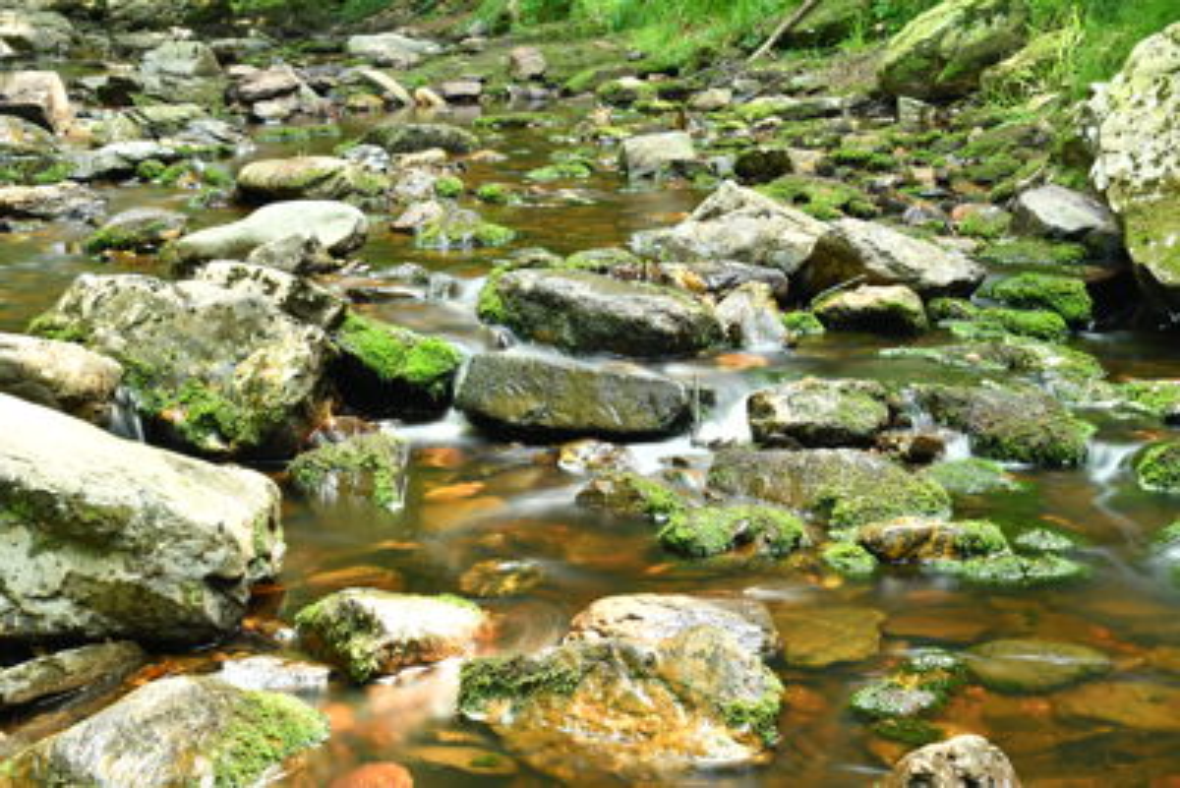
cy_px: 394
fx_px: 1869
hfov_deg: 35.0
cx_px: 590
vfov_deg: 23.8
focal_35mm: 57
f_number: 10
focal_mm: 38
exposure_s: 15
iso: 100
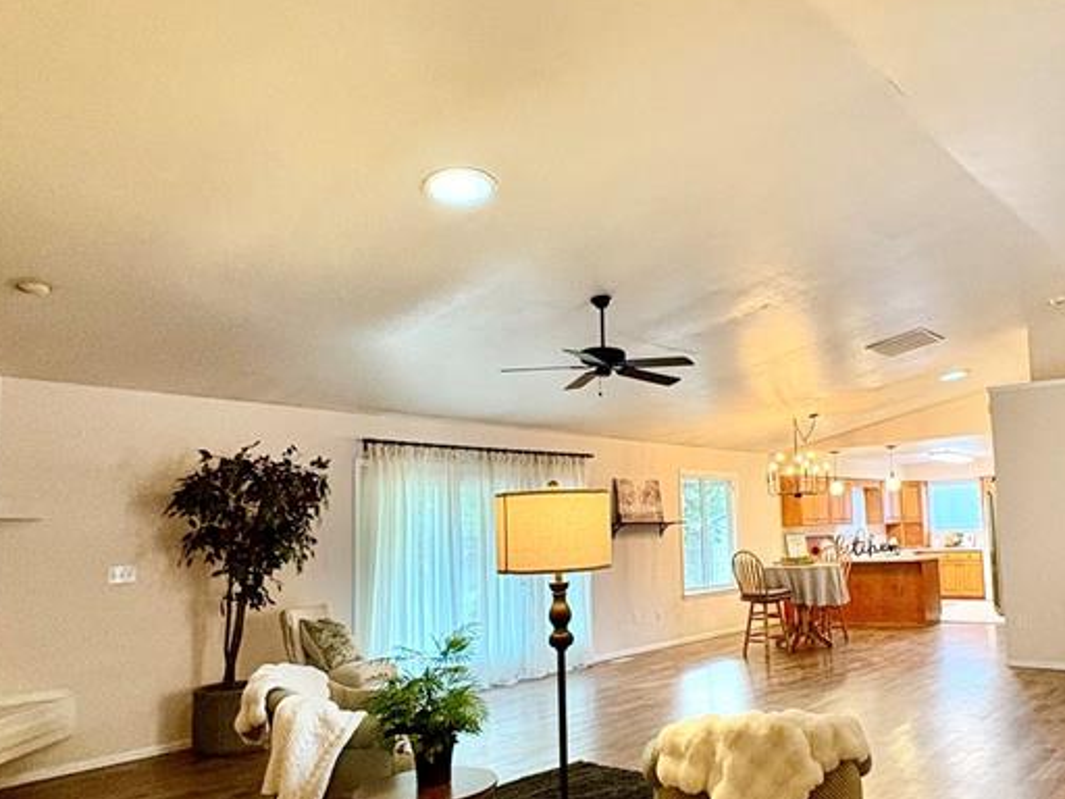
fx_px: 861
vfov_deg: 49.6
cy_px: 446
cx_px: 718
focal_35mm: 28
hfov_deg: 61.8
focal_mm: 2.22
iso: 250
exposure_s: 1/60
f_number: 2.2
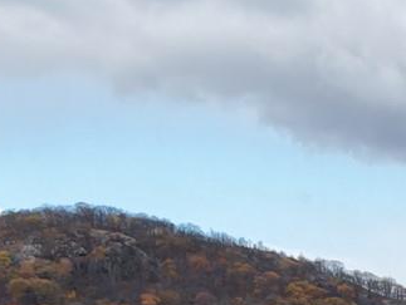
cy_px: 820
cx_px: 970
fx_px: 1785
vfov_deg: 8.6
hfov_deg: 11.0
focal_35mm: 152
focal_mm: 8.67
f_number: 1.8
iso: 100
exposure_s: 1/1250
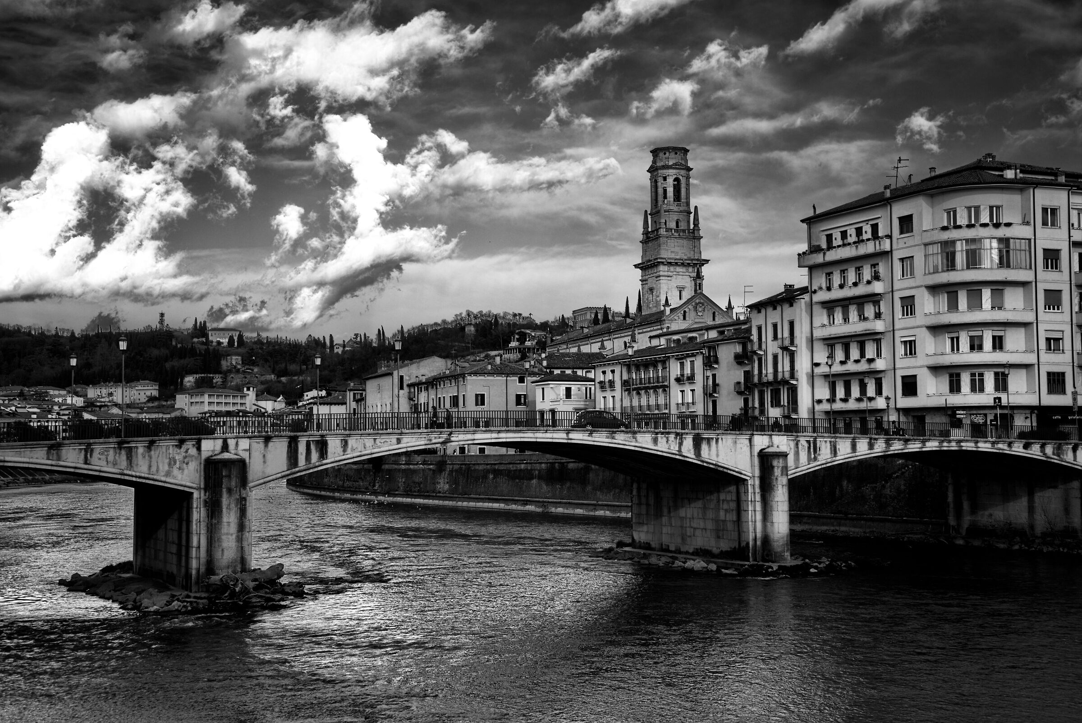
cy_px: 362
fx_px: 1353
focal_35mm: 45
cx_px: 541
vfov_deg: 29.9
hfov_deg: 43.6
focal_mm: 45
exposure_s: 1/1000
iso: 200
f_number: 4.5
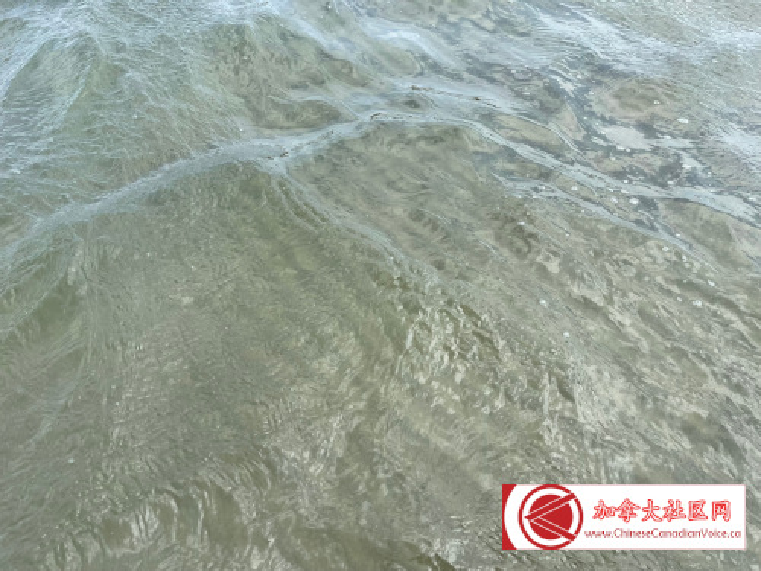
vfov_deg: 53.1
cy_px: 286
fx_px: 572
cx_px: 380
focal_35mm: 26
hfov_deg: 67.3
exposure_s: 1/1195
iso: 32
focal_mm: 4.2
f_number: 1.6
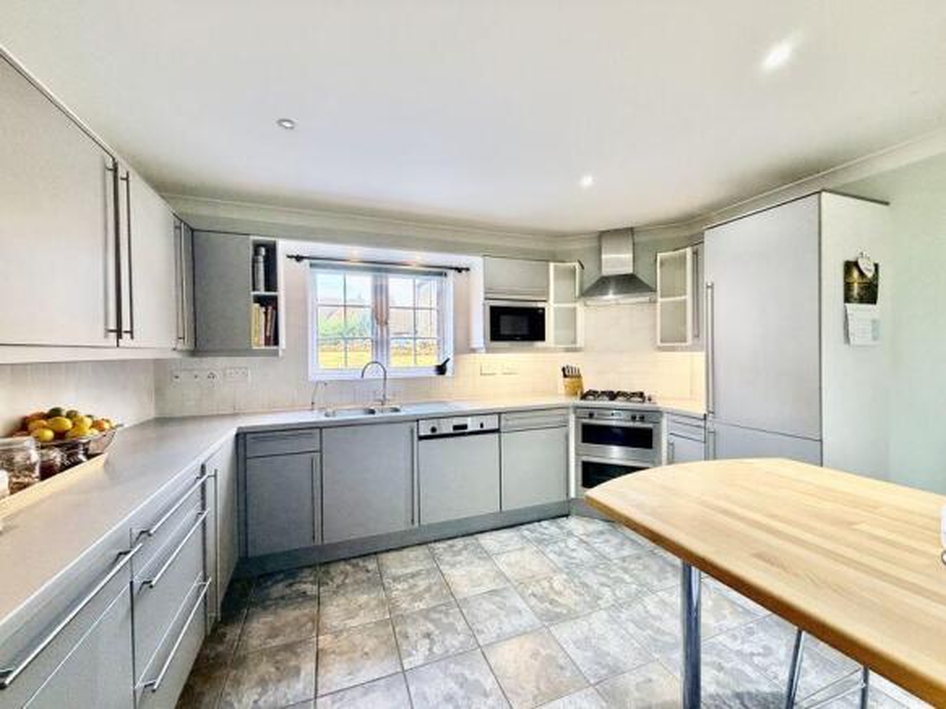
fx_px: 383
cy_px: 354
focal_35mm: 14
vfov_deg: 85.7
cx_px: 473
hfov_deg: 102.1
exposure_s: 1/50
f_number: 2.2
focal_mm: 2.22
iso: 250
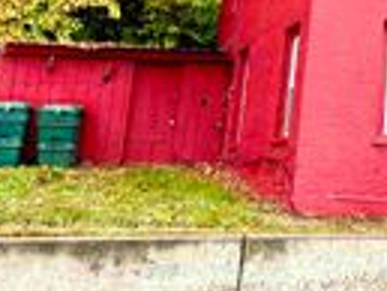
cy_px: -122
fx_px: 1041
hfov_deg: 18.8
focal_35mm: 93
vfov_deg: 15.0
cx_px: 564
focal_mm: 6.76
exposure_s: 1/120
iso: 200
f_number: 1.78
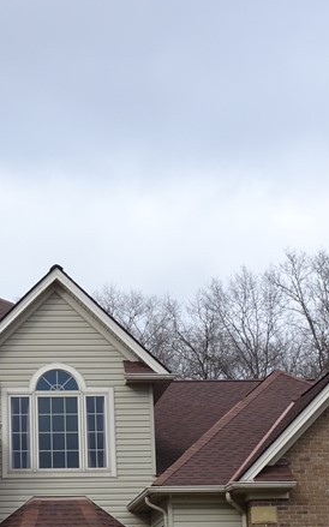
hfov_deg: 14.5
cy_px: 390
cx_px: 37
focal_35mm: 89
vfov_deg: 23.1
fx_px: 1278
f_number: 4
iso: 80
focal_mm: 6.17
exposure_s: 1/320
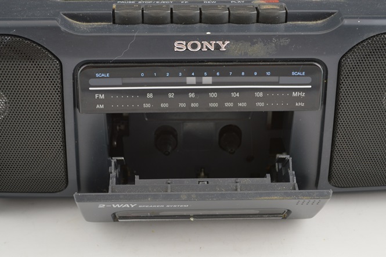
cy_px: 128
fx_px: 643
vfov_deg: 22.6
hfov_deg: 33.4
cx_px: 193
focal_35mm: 60
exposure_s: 1/15
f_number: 5.3
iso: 450
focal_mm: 40
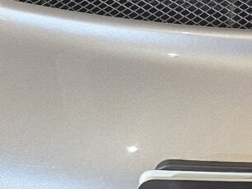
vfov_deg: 9.9
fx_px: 1048
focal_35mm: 144
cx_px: 342
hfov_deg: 13.2
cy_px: -112
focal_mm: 6.3
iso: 200
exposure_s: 1/100
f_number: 1.7
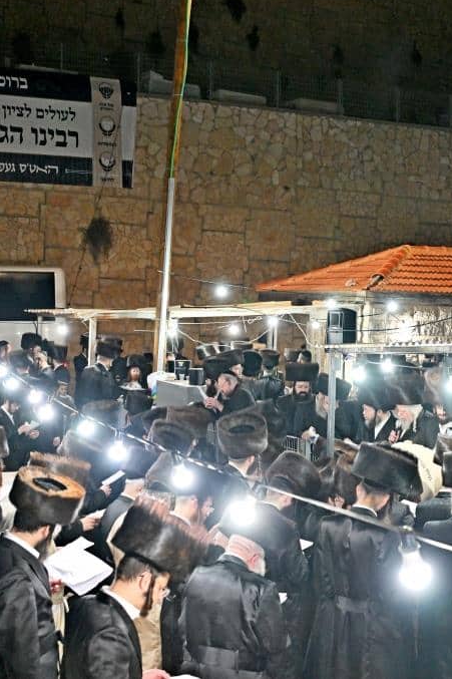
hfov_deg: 24.1
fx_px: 1055
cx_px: 303
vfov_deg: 35.6
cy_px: 337
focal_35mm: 56
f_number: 4
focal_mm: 37
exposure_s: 1/125
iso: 1600
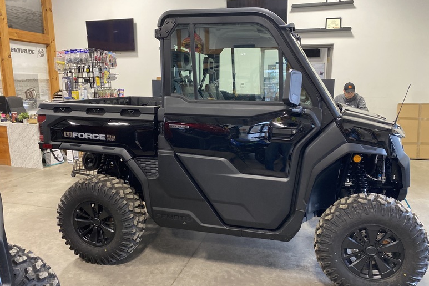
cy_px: 151
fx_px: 334
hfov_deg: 65.5
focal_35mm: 28
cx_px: 219
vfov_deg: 46.4
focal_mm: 4.25
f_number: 1.8
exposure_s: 1/60
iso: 200
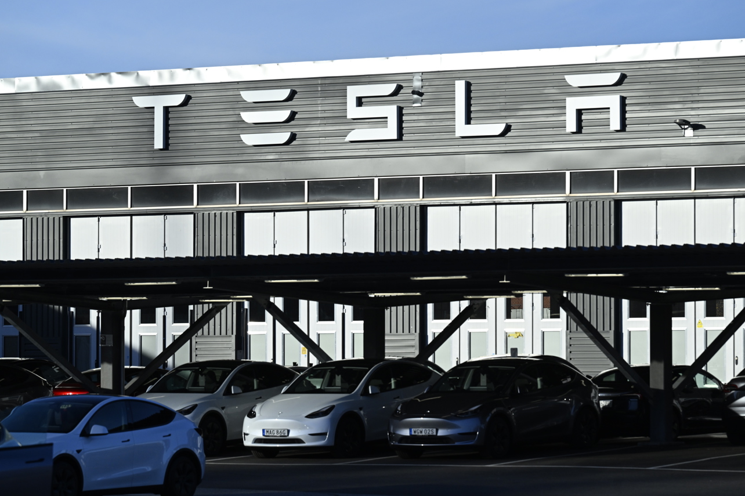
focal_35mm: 196
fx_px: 4054
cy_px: 245
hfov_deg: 10.5
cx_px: 361
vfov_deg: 7.0
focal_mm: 185
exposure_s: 1/4000
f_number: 6.3
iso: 800
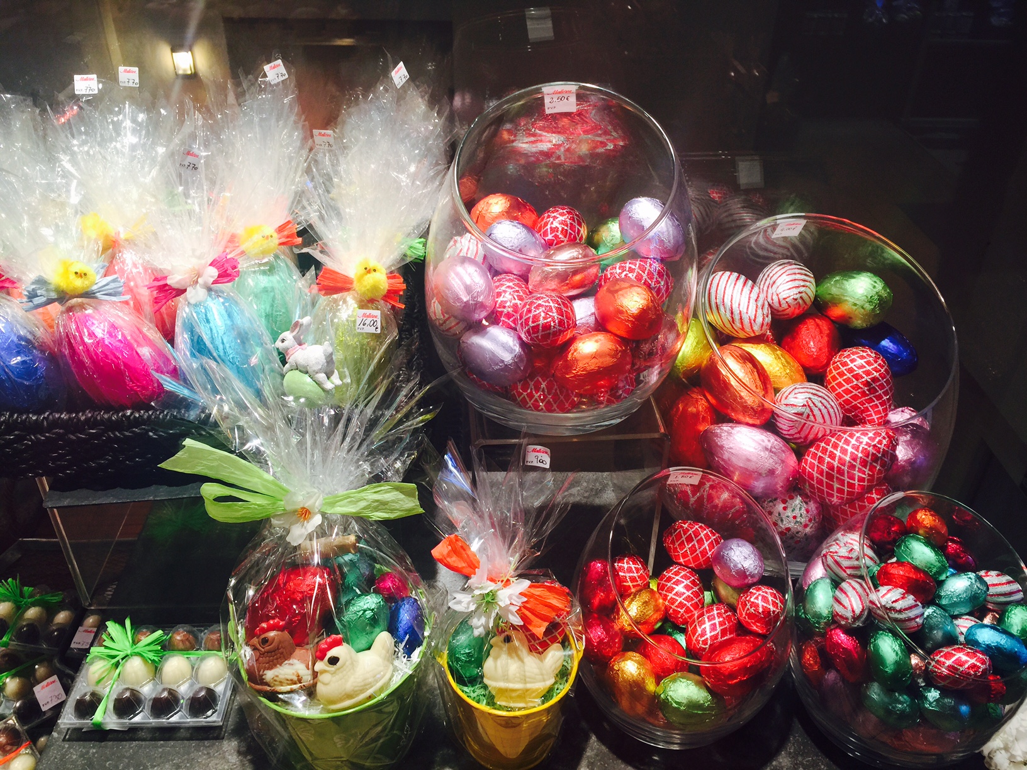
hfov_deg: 61.7
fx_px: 860
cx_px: 514
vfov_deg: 48.2
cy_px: 385
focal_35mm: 29
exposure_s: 1/33
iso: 32
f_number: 2.2
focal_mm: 4.15
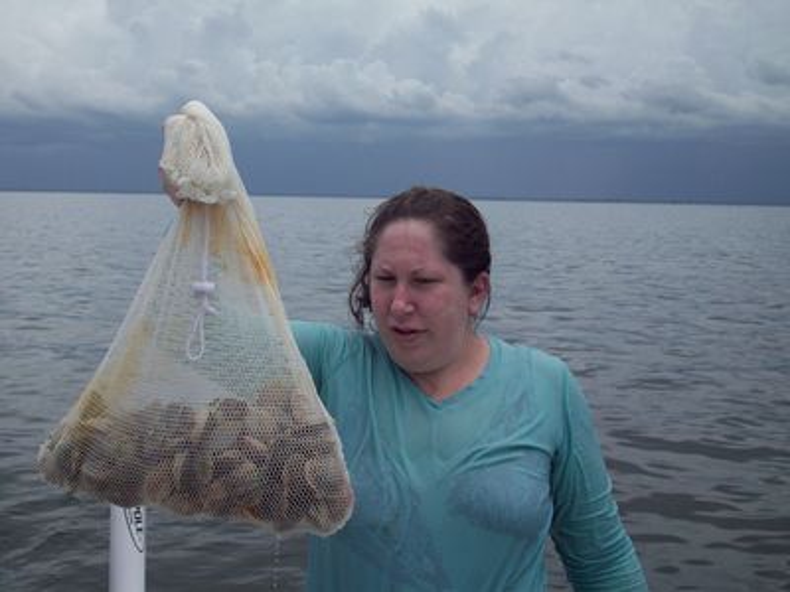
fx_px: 1232
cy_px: 296
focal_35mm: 54
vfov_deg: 27.0
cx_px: 395
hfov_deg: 35.5
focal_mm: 9
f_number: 6.9
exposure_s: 1/796
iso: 80
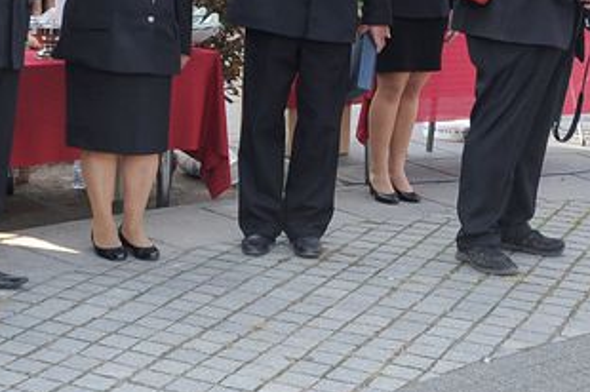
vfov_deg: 15.7
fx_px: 1414
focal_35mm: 86
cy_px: 75
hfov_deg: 22.3
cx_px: -61
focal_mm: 21
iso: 400
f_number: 6.3
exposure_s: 1/160
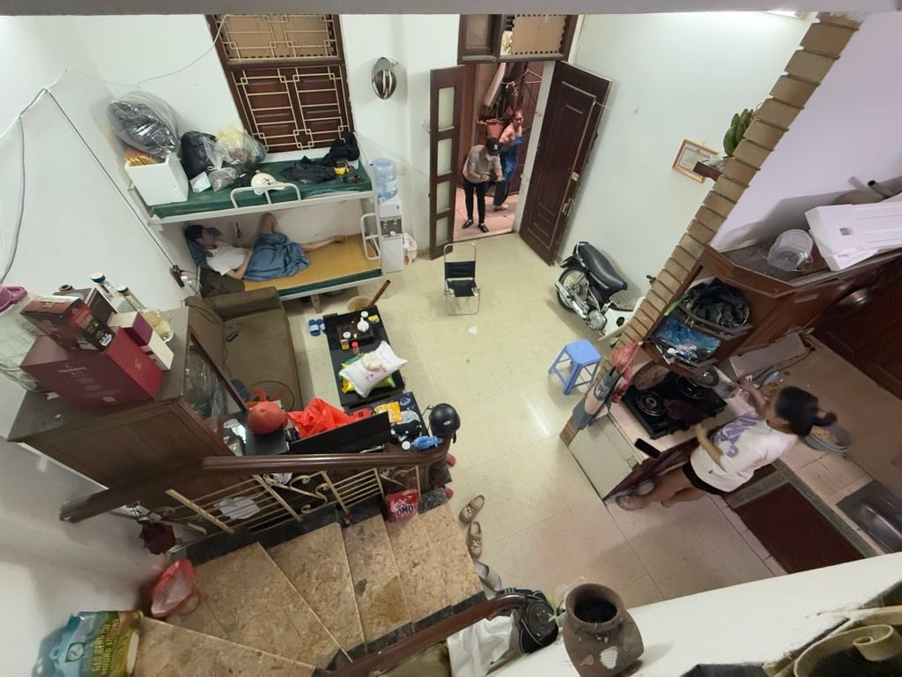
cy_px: 338
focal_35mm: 14
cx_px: 451
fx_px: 365
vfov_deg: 85.7
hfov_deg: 102.1
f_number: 2.2
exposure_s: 1/50
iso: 800
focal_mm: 2.22
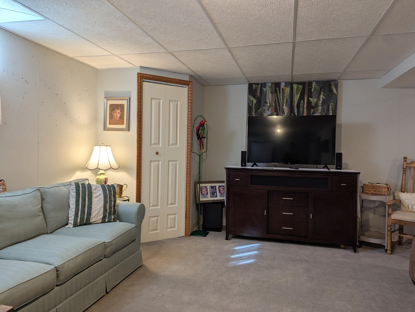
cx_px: 208
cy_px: 156
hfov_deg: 71.5
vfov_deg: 56.9
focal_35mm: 24
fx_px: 288
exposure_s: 1/60
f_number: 1.85
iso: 102
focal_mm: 6.81
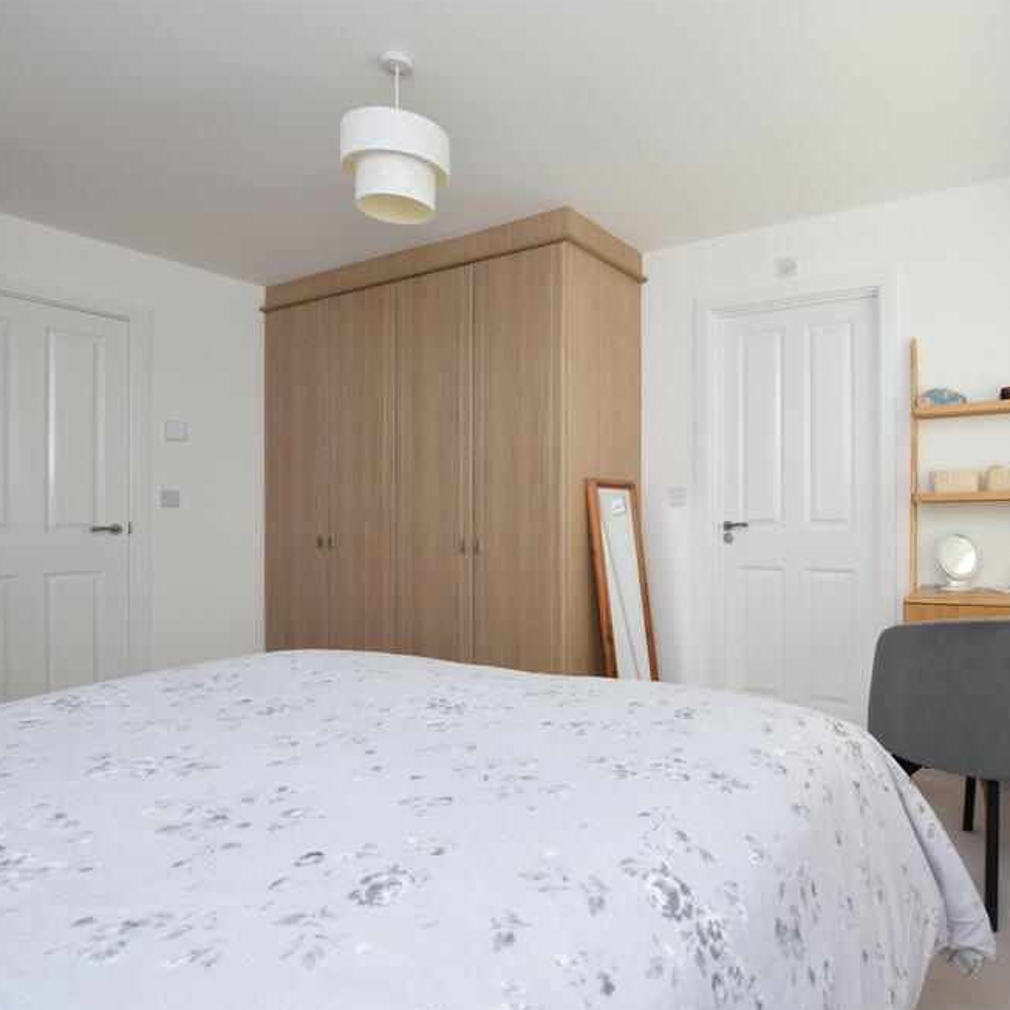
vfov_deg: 74.8
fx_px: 660
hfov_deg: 72.2
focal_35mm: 20
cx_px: 687
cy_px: 517
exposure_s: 1/25
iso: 100
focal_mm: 10
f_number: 5.6
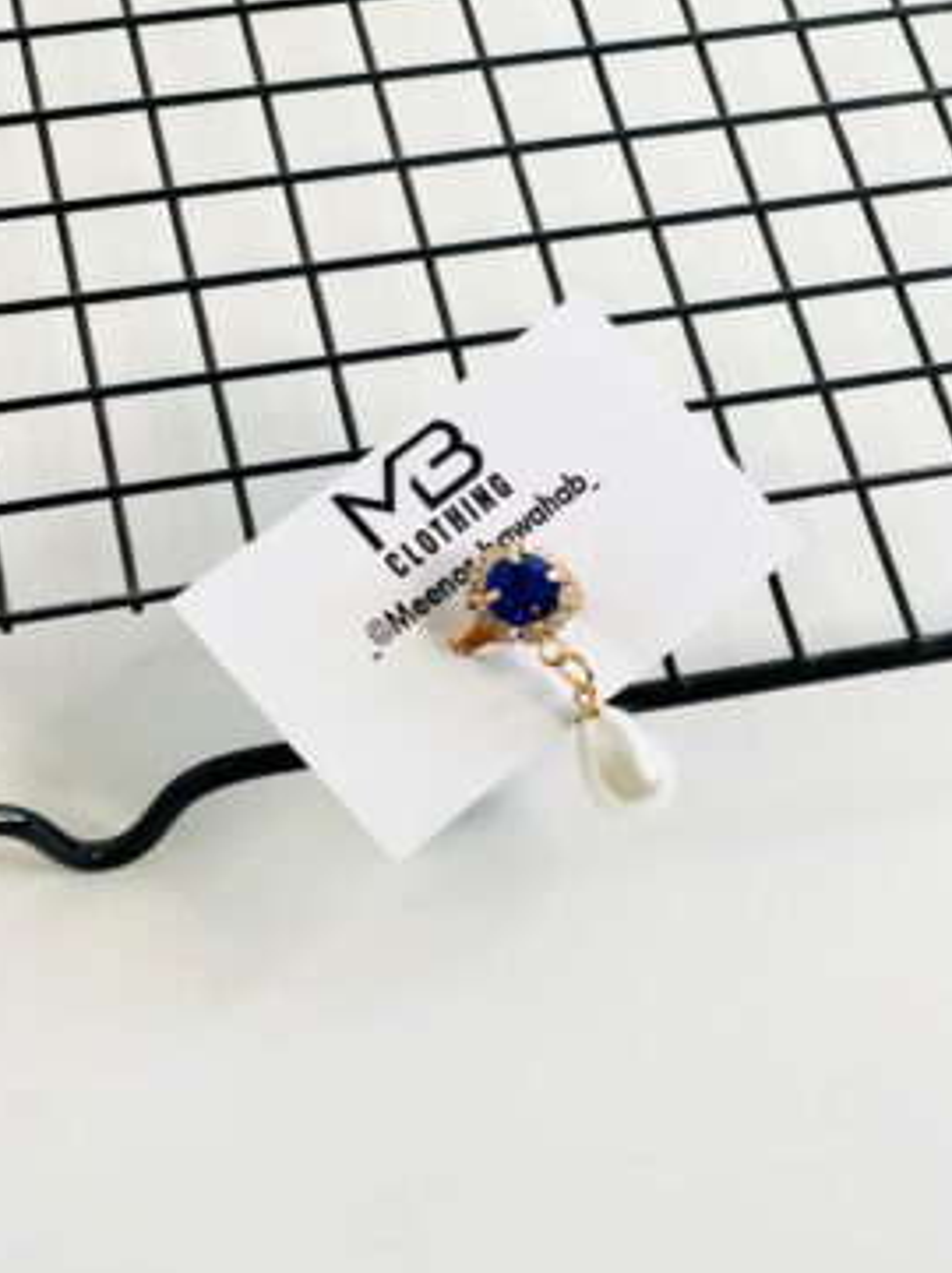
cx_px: 508
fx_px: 2608
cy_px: 666
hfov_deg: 20.7
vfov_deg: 27.4
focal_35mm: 71
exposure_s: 1/119
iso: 32
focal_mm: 7.5
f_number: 2.2
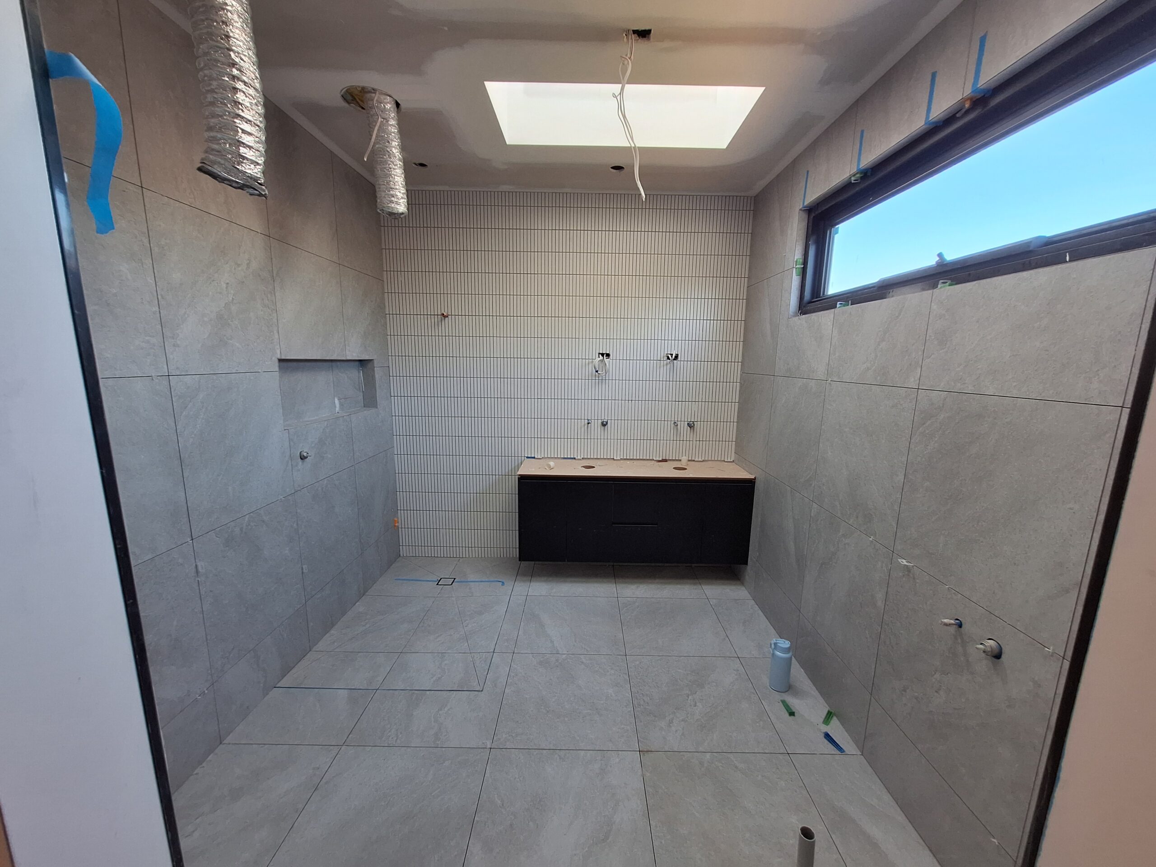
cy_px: 434
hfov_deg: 106.2
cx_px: 578
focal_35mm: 13
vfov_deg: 89.9
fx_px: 434
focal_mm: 1.74
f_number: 2.2
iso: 80
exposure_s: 1/100
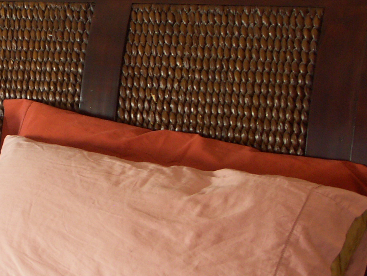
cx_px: 51
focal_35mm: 77
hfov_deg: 24.7
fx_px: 817
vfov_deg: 19.1
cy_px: 197
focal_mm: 8.66
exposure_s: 1/6
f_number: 3.5
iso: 100
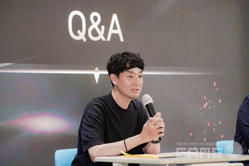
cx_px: 124
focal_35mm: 144
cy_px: 83
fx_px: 996
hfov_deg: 14.3
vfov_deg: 9.5
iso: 1600
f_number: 5
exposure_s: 1/60
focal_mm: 144
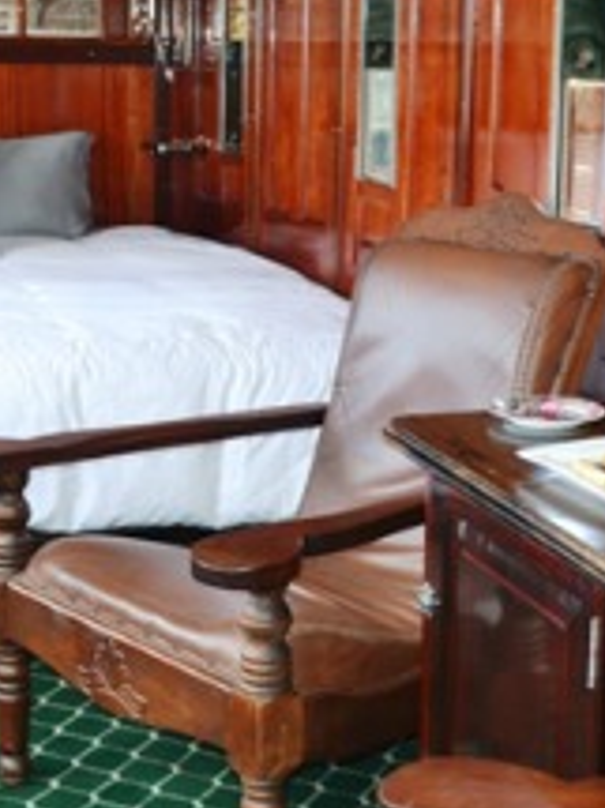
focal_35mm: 70
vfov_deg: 27.8
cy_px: 365
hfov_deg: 21.0
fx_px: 1633
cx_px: 368
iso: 400
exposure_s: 1/60
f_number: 4
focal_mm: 20
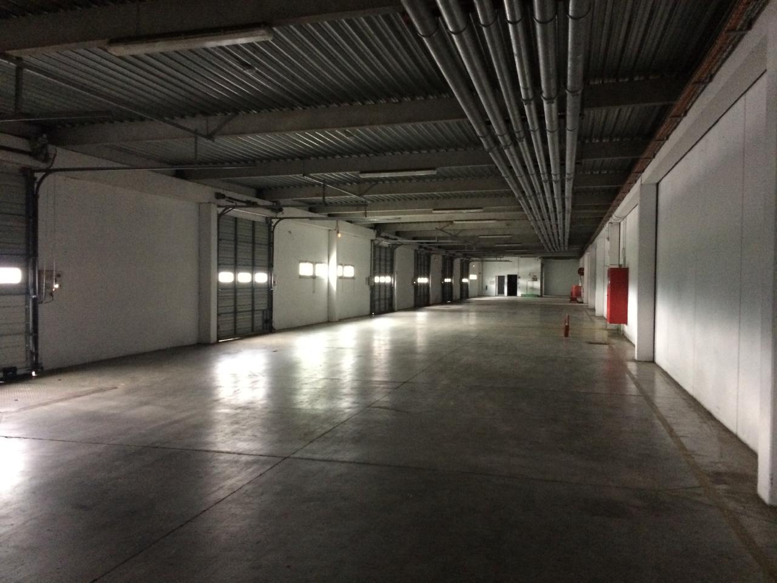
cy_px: 292
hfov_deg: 61.7
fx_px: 651
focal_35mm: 29
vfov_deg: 48.2
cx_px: 388
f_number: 2.2
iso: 500
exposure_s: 1/17
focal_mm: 4.15
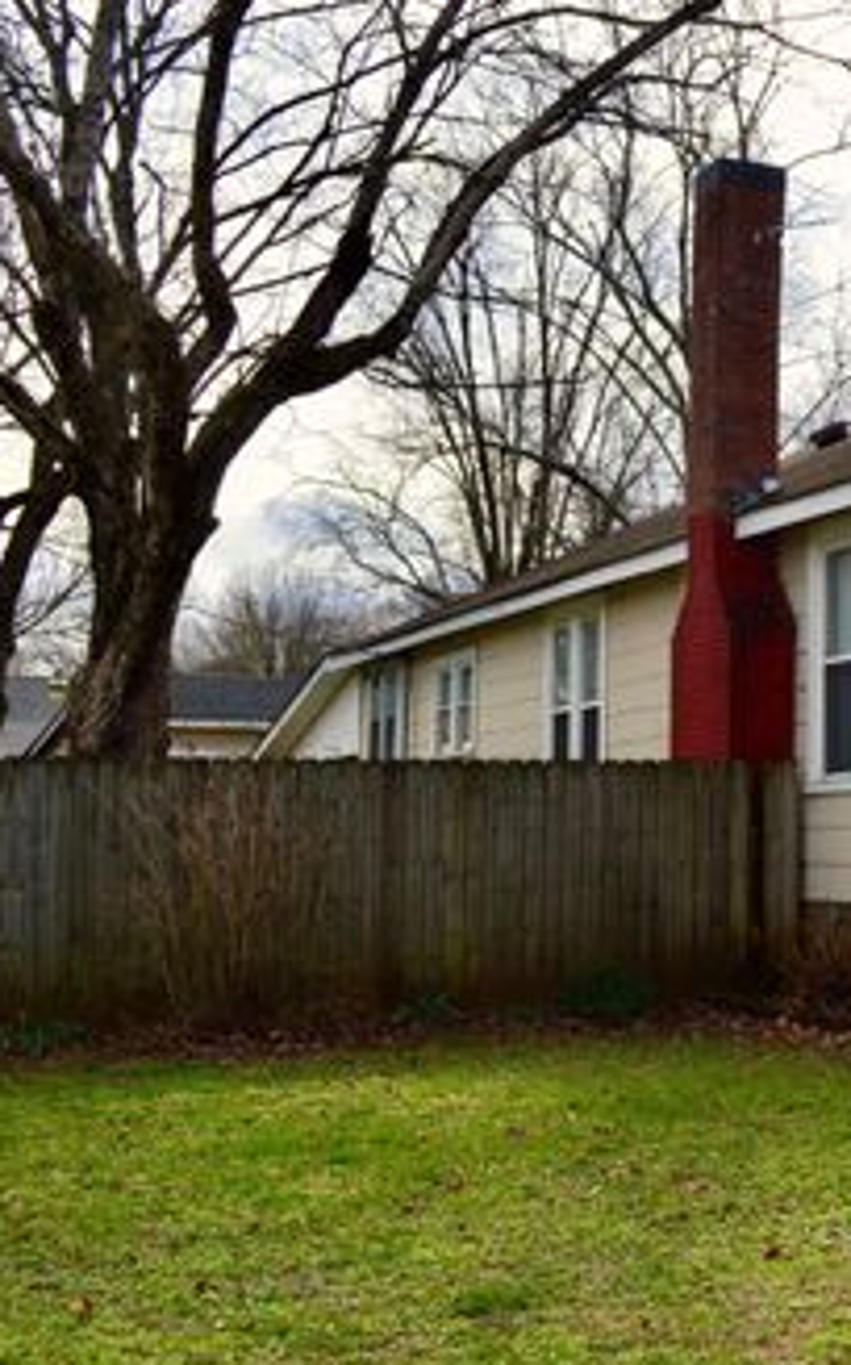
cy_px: 685
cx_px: 1001
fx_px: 2081
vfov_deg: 36.3
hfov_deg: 21.6
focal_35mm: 56
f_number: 11
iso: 400
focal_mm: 24
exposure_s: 1/400
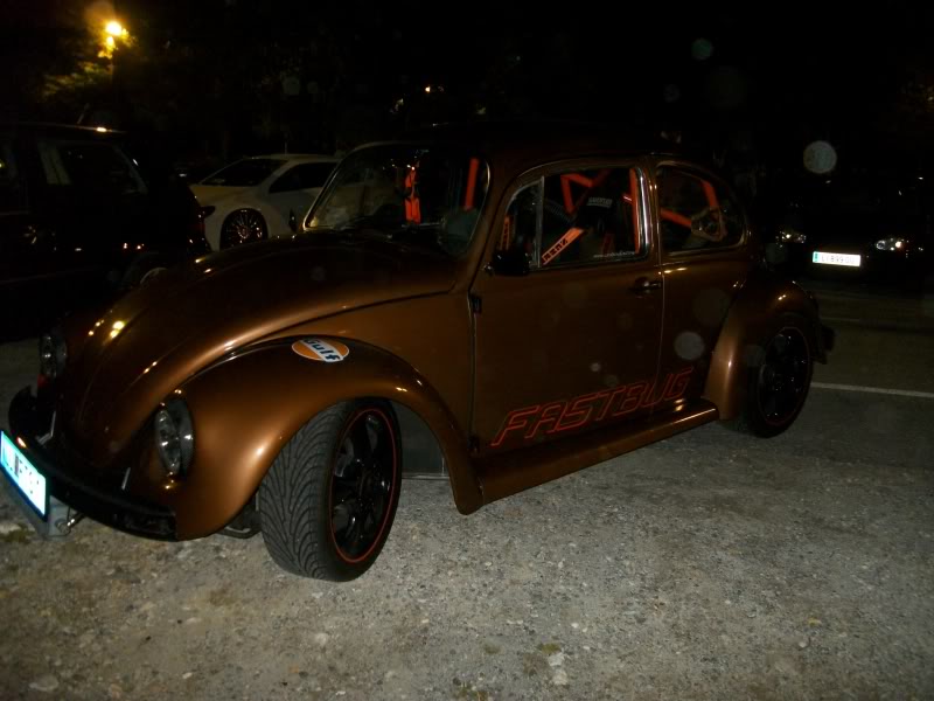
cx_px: 467
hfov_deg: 54.0
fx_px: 917
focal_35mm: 34
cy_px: 350
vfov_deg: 41.8
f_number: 2.9
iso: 240
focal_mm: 5.7
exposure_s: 1/40
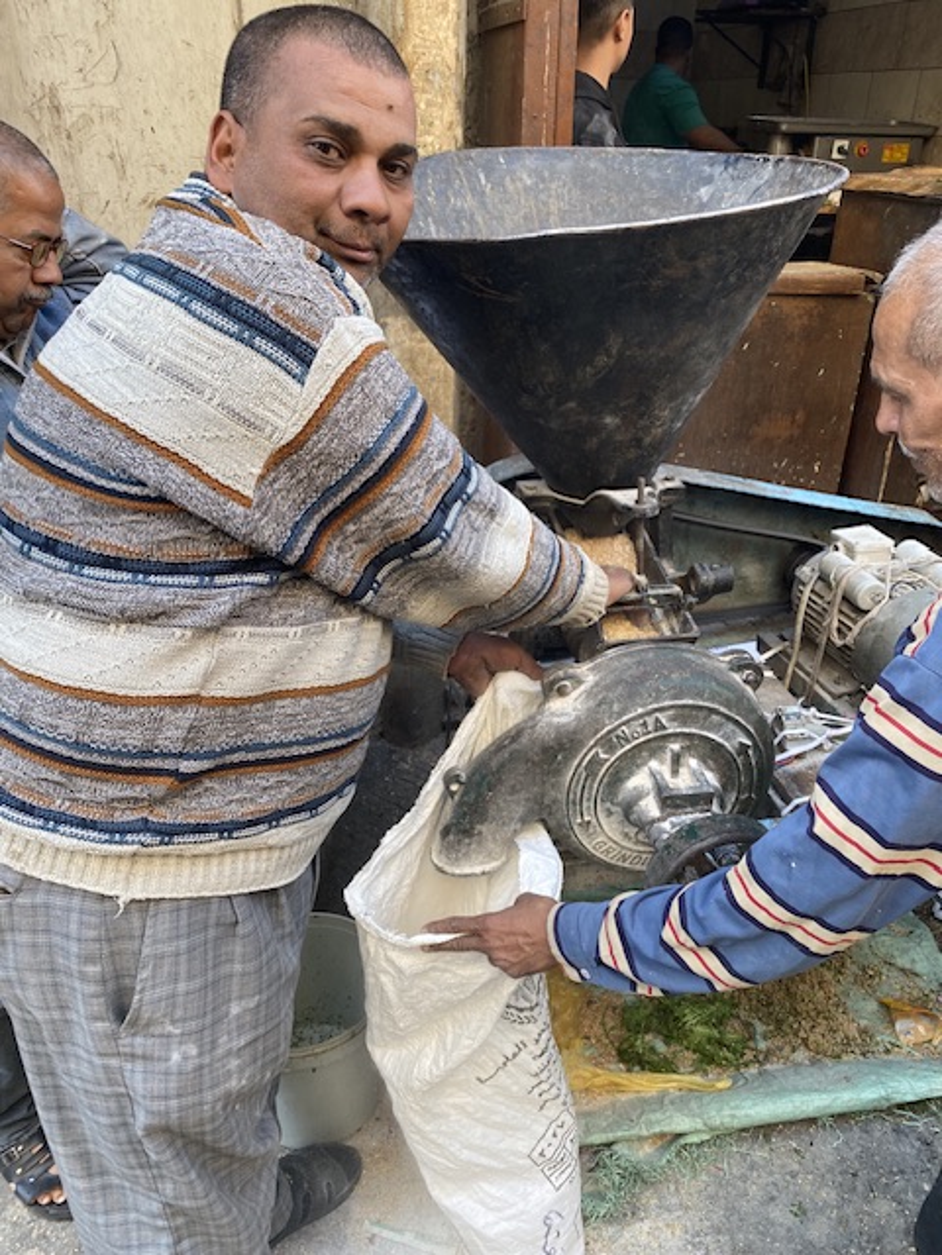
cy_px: 628
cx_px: 471
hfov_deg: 53.1
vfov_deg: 67.3
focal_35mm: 26
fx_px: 943
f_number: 1.8
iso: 50
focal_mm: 4.25
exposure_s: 1/100
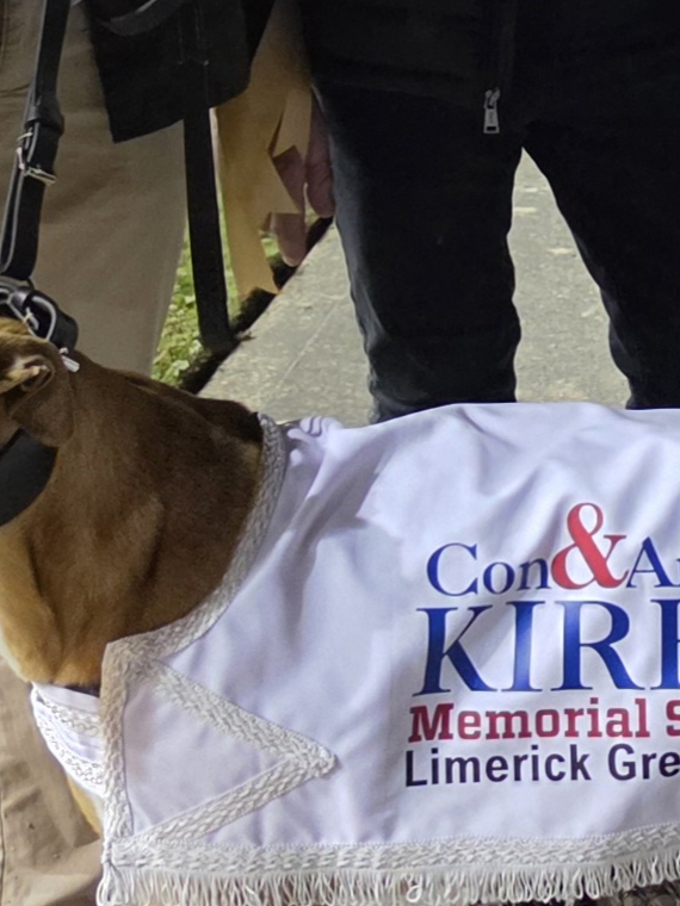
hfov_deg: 14.7
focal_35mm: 98
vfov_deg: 19.0
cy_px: -147
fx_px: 2567
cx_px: 774
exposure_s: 1/101
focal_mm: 6.5
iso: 800
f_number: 1.4
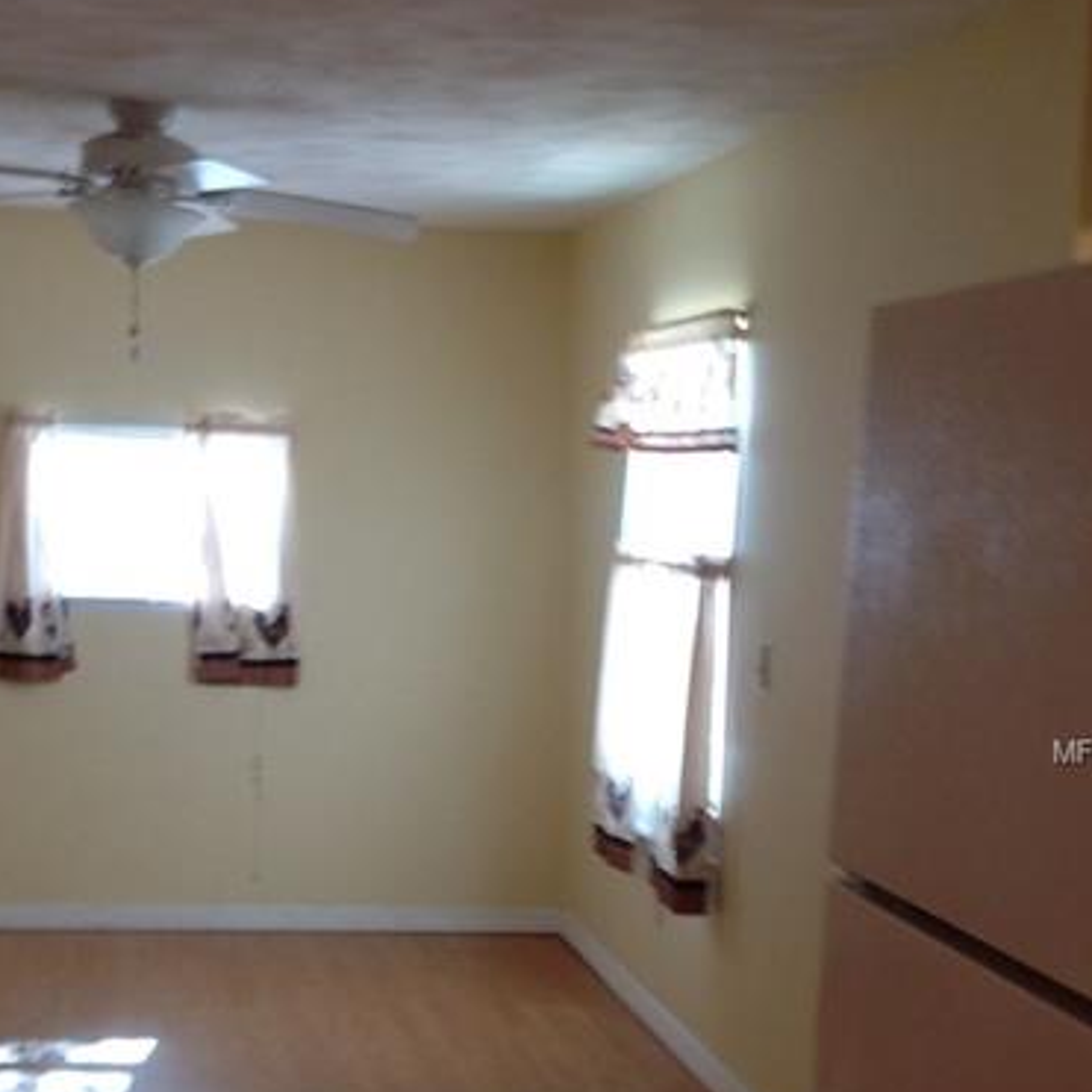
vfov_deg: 26.7
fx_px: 2284
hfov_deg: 26.7
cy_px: 754
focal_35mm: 64
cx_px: 343
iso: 64
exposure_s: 1/15
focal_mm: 4.28
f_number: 2.4
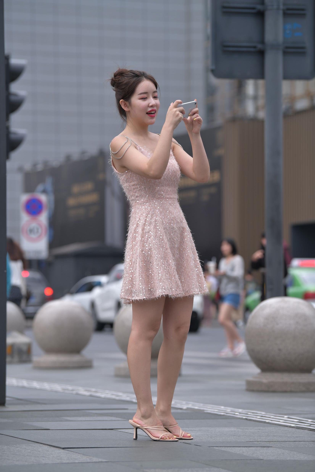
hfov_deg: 10.6
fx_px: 1706
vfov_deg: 15.8
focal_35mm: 130
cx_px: 158
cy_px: 236
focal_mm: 130
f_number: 4
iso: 320
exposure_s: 1/500
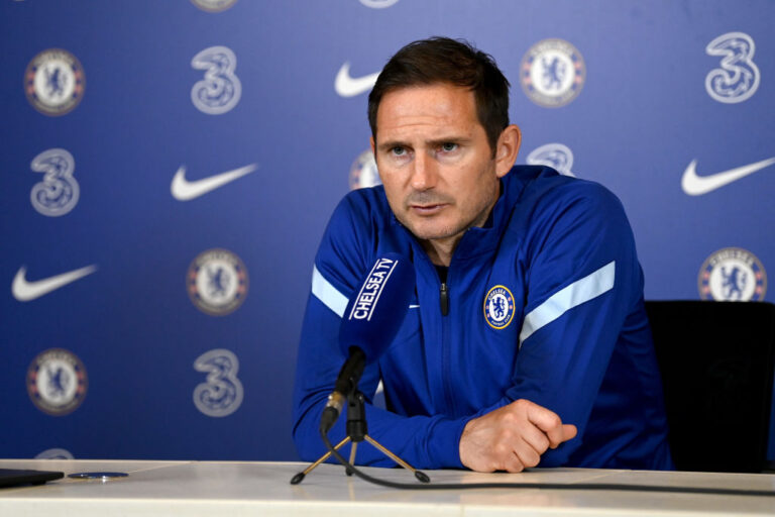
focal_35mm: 135
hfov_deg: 15.2
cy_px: 258
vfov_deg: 10.2
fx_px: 2906
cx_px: 388
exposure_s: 1/500
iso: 3200
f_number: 2.8
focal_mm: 135
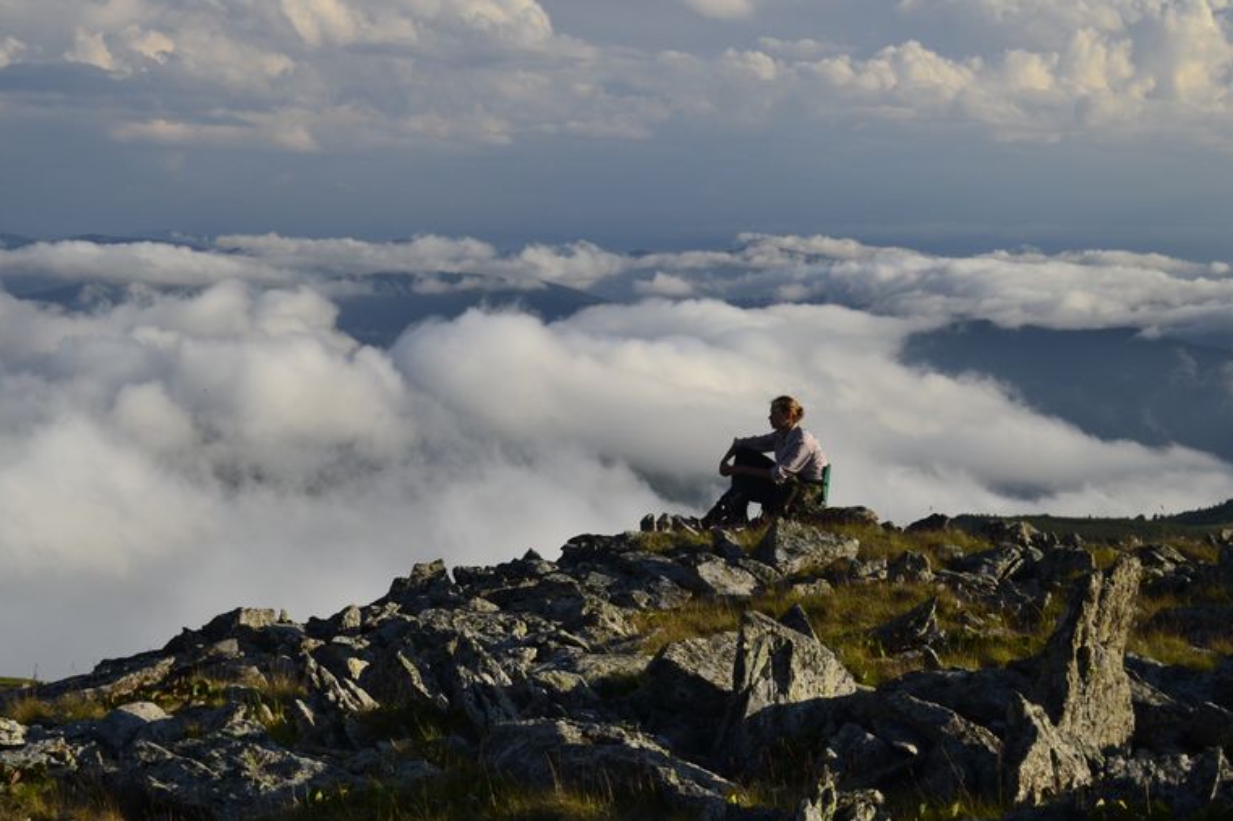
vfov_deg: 19.2
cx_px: 476
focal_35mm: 71
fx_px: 2420
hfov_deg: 28.5
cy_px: 319
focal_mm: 35
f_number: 5.6
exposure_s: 1/500
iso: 200
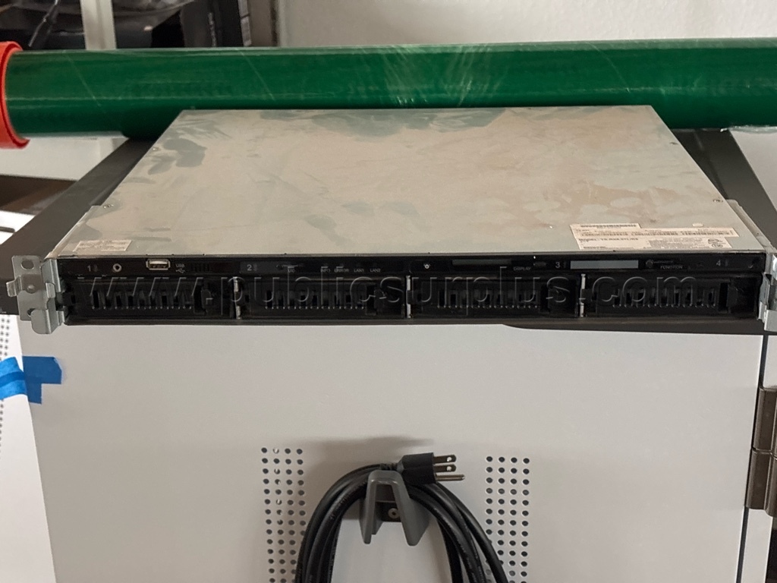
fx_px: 1167
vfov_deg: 28.0
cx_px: 388
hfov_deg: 36.8
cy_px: 292
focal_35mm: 52
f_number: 1.6
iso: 400
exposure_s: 1/24
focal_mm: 5.96
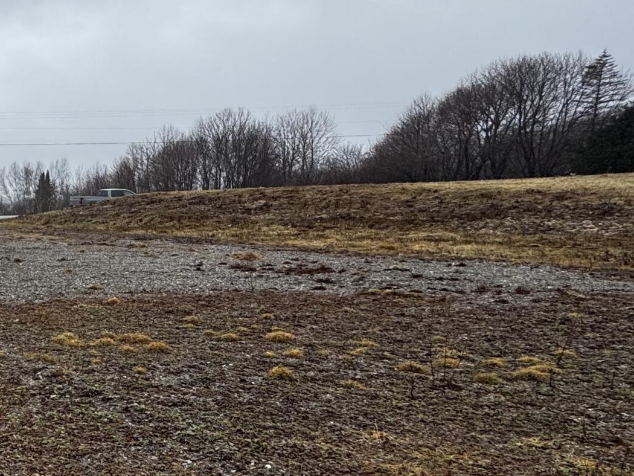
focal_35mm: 40
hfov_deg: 32.5
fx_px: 733
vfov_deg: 35.5
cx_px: -223
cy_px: 328
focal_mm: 2.22
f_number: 2.2
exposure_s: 1/561
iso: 50
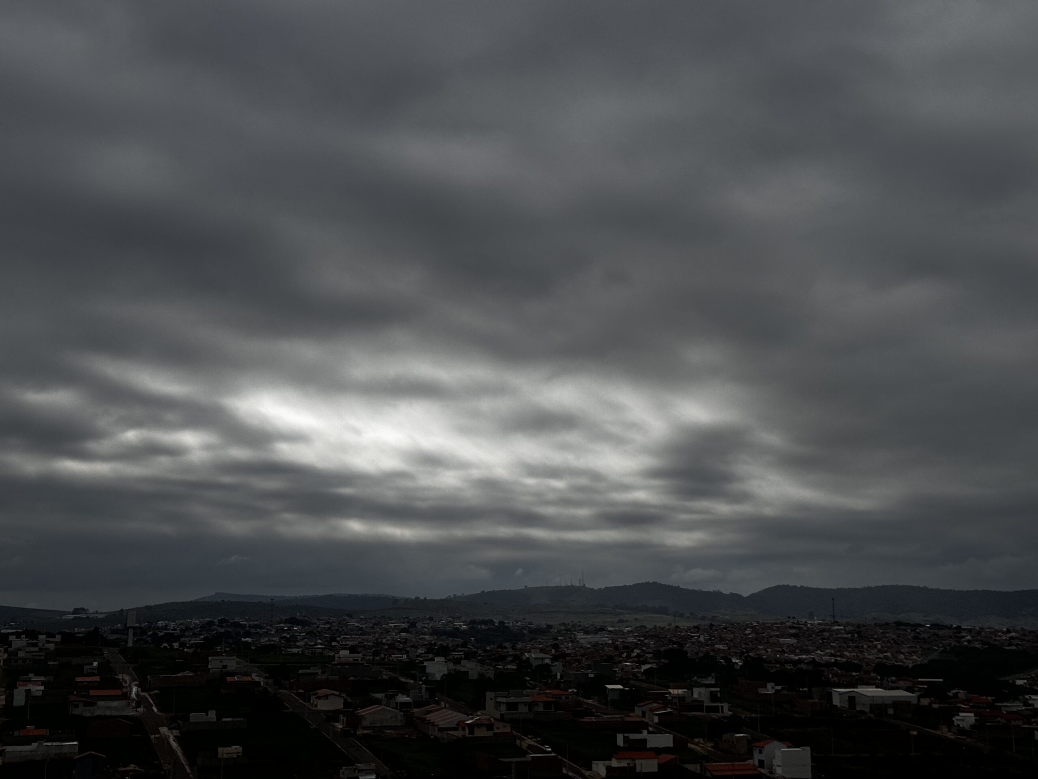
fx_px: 1439
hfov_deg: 39.7
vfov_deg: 30.3
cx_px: 519
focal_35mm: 48
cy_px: 390
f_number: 1.78
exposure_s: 1/12500
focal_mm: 6.76
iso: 64
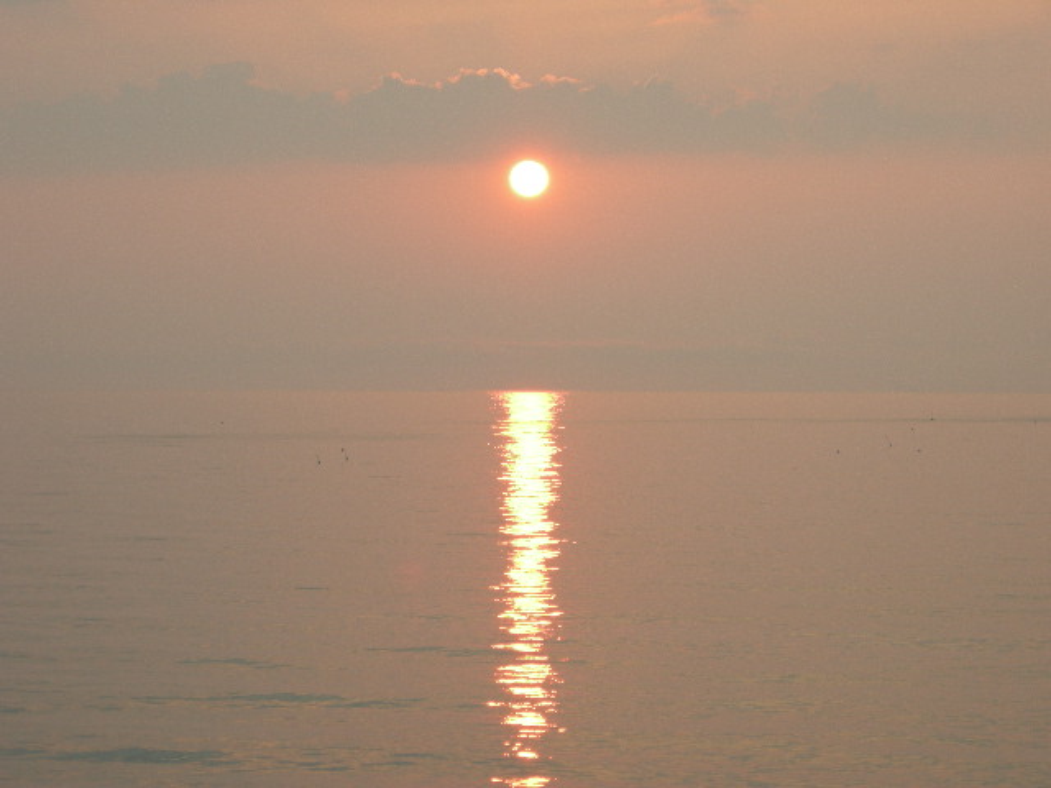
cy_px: 394
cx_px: 526
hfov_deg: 15.6
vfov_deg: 11.8
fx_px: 3826
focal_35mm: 126
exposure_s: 1/69.3
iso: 86
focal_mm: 26.3
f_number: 5.3
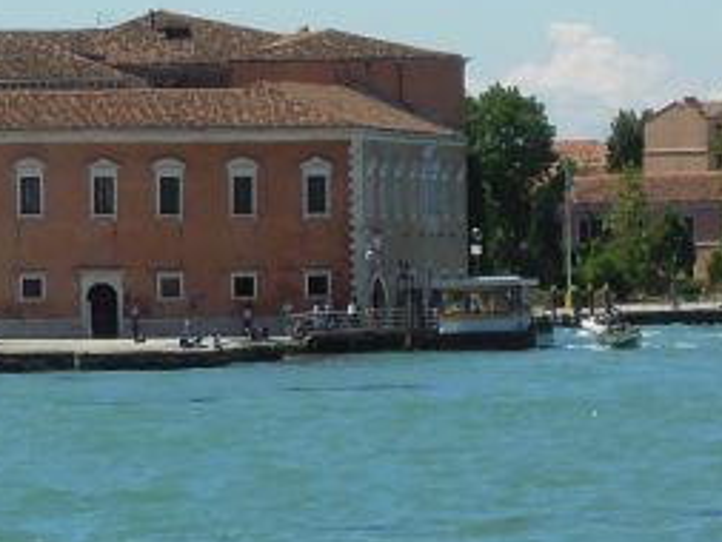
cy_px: 237
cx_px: -111
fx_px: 8451
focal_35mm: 405
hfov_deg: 4.9
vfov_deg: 3.7
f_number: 5.5
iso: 160
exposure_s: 1/1000
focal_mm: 17.9
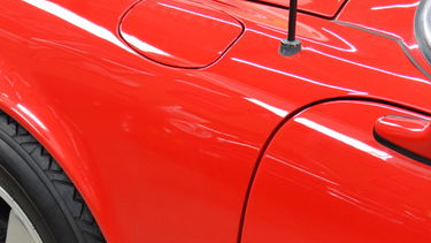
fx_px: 1029
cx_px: 211
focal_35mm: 90
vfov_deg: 13.3
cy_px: 230
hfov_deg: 23.7
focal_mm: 28
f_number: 4.5
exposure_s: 1/50
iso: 800
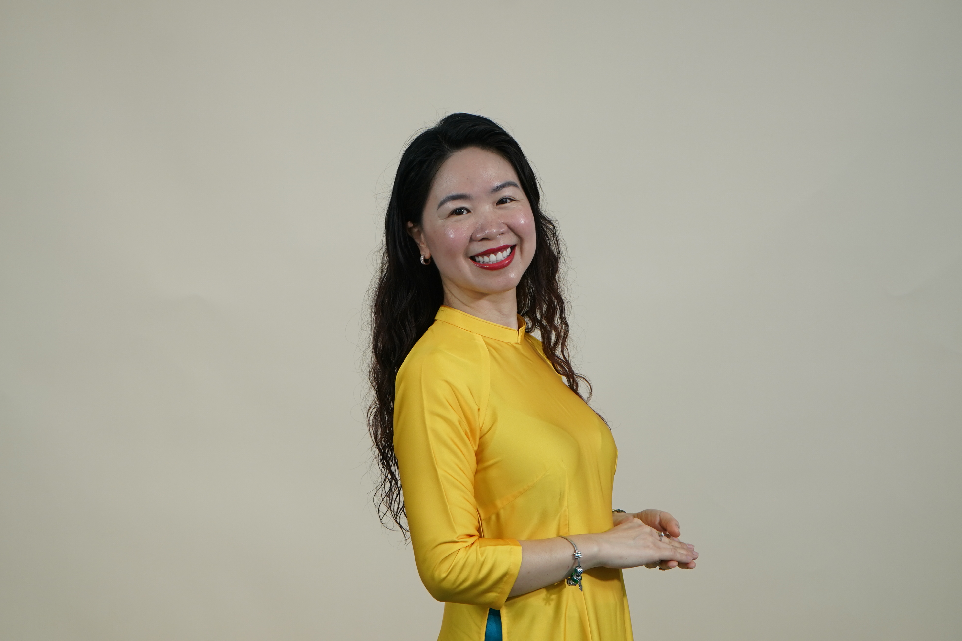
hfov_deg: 27.7
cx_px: 481
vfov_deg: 18.7
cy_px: 320
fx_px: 1951
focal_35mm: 73
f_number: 4.5
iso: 400
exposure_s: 1/125
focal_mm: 49
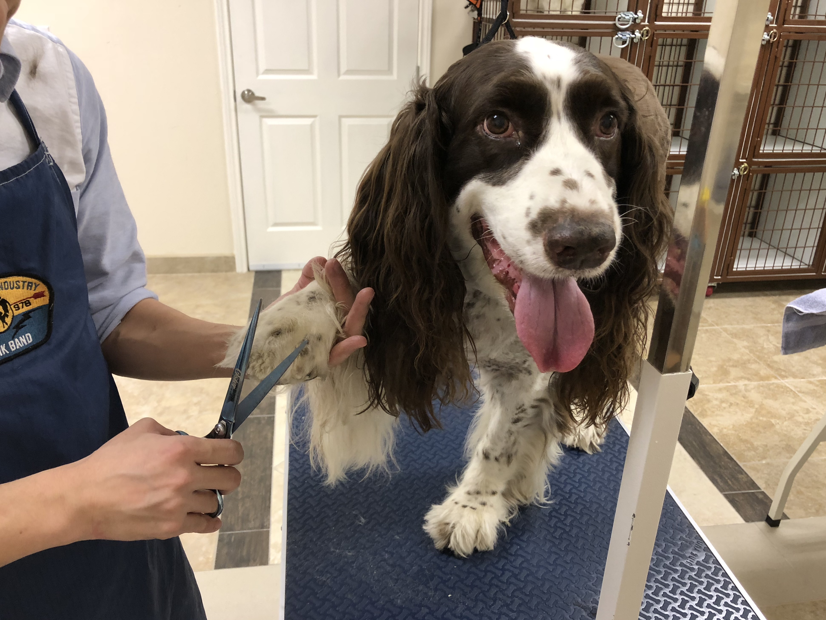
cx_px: 415
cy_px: 314
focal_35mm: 29
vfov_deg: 48.2
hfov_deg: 61.7
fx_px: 692
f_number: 1.8
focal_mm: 4
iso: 50
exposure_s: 1/15
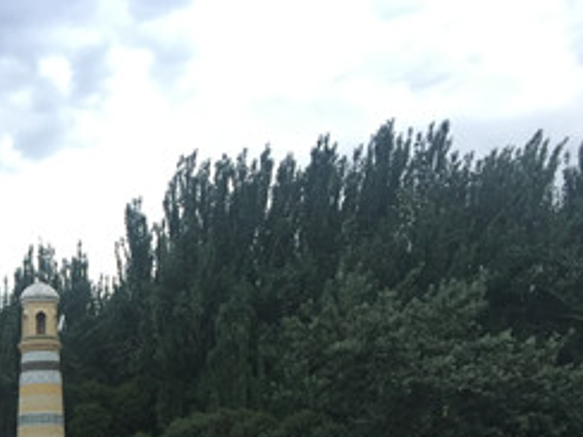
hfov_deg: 23.0
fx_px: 1280
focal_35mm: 76
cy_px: 530
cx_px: -162
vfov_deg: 18.3
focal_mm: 4.15
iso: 32
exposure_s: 1/213
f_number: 2.2
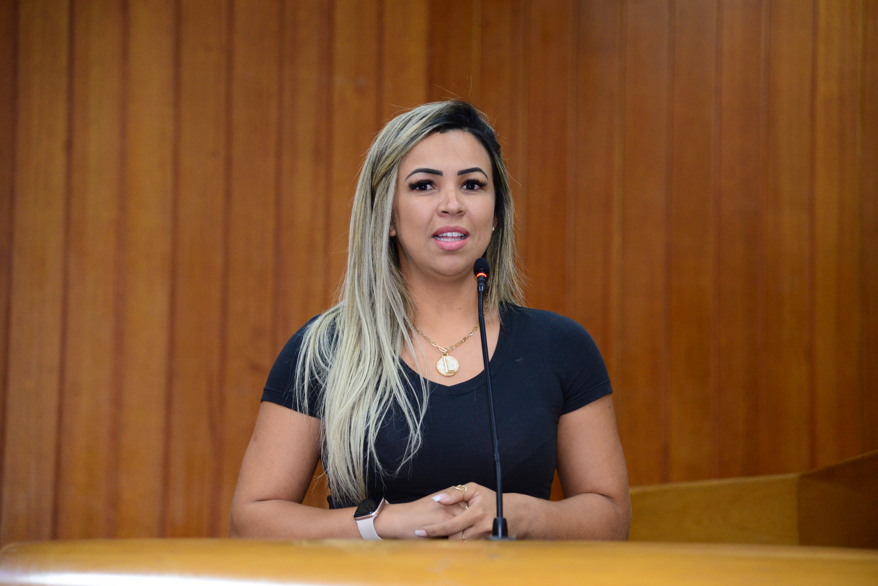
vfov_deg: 11.4
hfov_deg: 17.1
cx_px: 439
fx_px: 2928
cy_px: 293
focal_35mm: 120
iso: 2500
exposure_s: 1/125
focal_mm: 120
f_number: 4
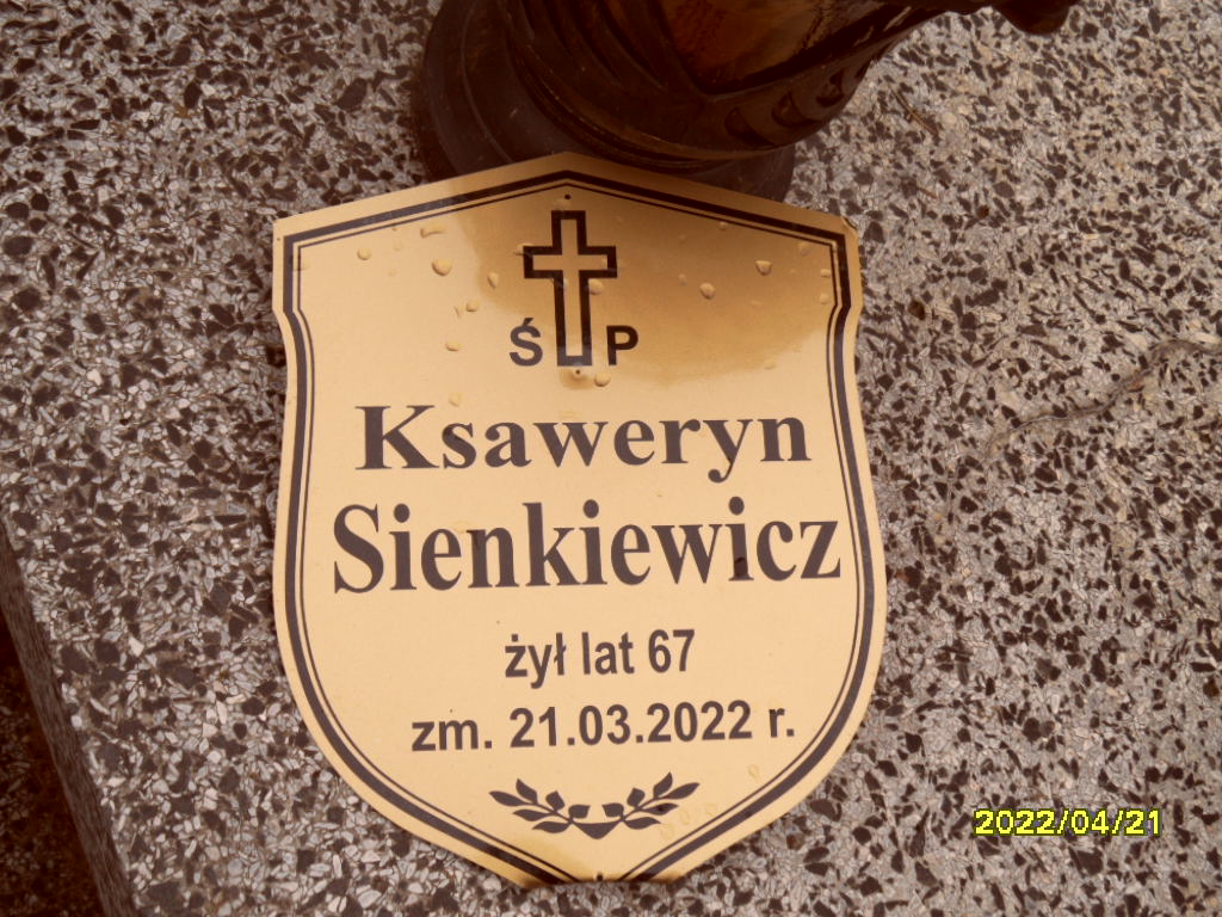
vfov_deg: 29.1
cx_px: 611
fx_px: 1765
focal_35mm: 50
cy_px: 458
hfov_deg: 38.2
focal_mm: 8.2
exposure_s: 1/350
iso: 80
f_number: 3.8
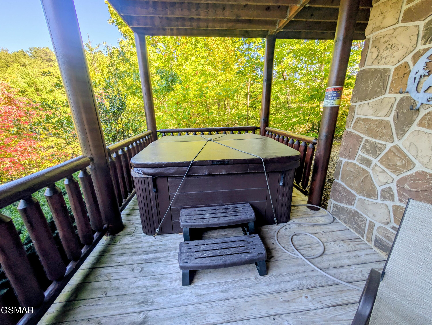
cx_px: 216
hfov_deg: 110.5
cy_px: 162
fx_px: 150
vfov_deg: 94.6
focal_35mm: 12
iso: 43
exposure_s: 1/641
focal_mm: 2.02
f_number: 1.7
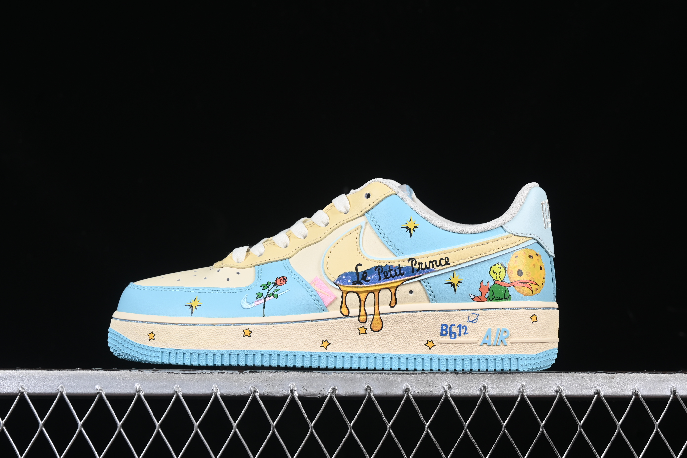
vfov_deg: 18.2
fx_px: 1431
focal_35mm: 75
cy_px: 229
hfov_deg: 27.0
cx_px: 344
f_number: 8
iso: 160
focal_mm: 50
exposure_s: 1/80
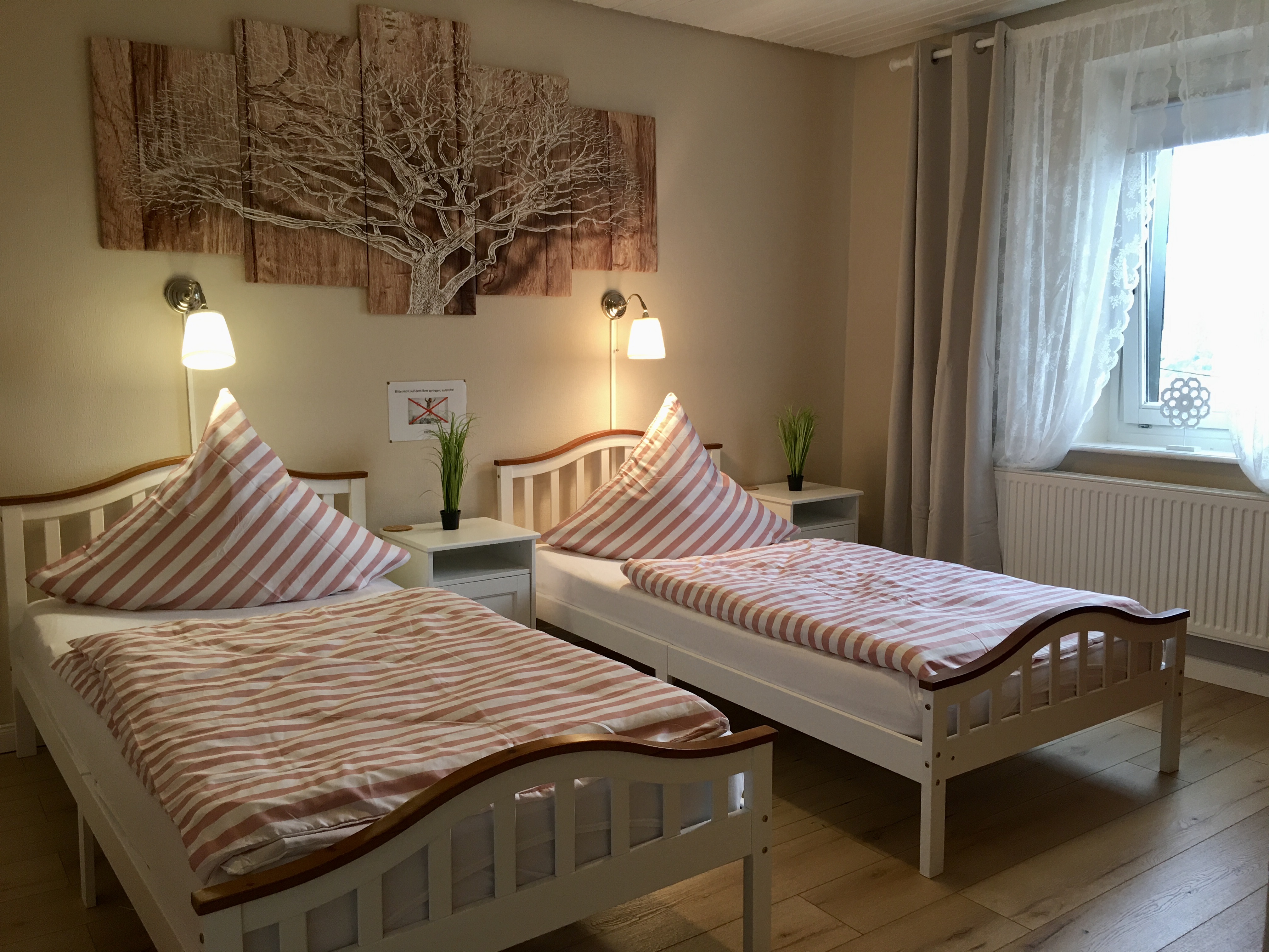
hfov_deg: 61.7
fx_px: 1063
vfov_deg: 48.2
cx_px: 634
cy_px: 476
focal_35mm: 29
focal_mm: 4.15
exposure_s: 1/17
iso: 50
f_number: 2.2
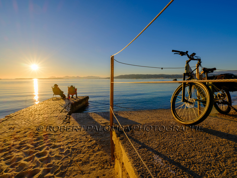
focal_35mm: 16
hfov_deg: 94.5
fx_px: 110
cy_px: 89
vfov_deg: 78.1
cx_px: 118
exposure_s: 1/100
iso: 320
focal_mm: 20
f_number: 16
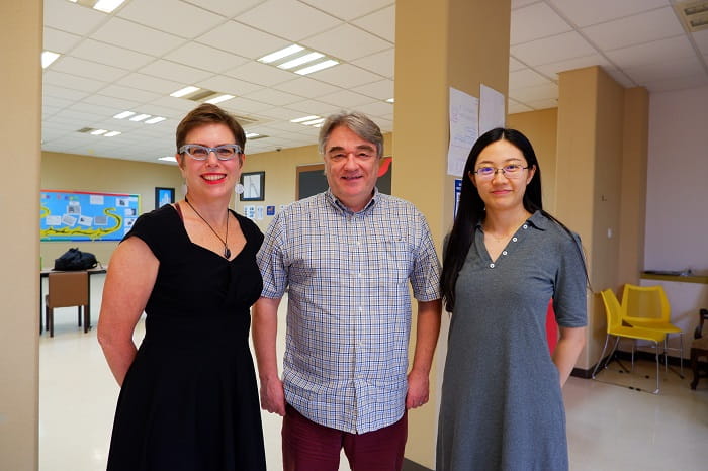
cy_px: 236
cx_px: 354
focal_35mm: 23
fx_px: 452
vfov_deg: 55.1
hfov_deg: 76.1
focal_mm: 15
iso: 640
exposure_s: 1/34
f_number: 3.5
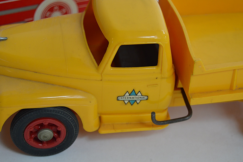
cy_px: 81
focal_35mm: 82
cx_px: 122
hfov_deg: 24.6
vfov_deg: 16.5
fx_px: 556
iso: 500
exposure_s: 1/60
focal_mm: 55
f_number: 5.6
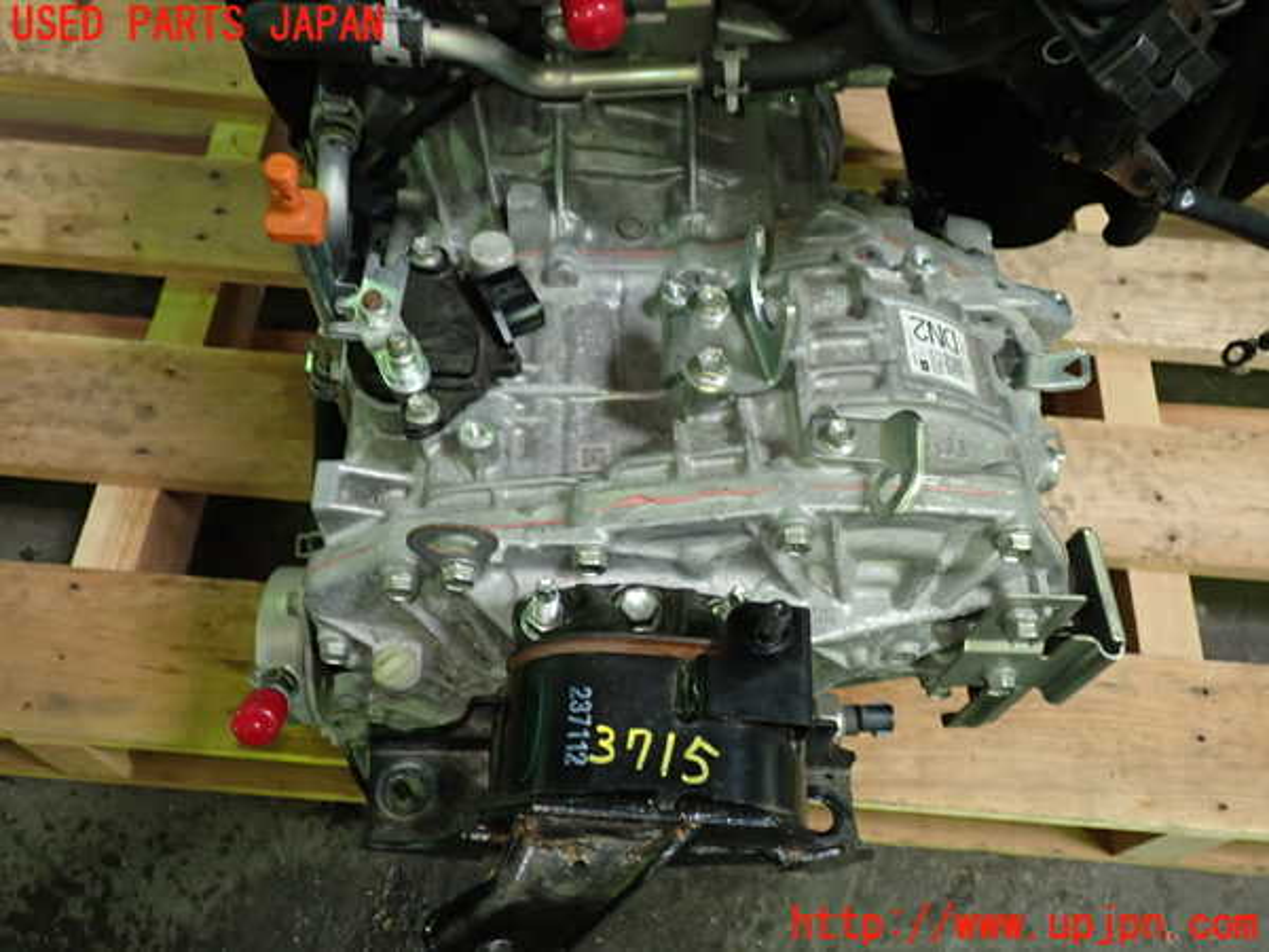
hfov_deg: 60.0
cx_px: 634
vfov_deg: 46.8
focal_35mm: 30
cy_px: 476
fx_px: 1100
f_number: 2.3
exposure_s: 1/30
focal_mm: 5.4
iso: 320
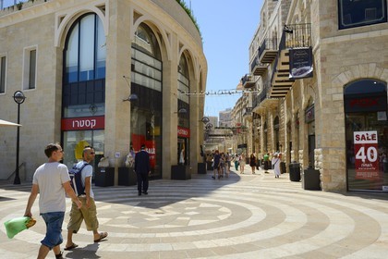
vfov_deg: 41.1
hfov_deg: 58.7
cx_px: 194
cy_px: 130
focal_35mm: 32
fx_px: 345
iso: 200
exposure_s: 1/200
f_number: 13
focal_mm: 32
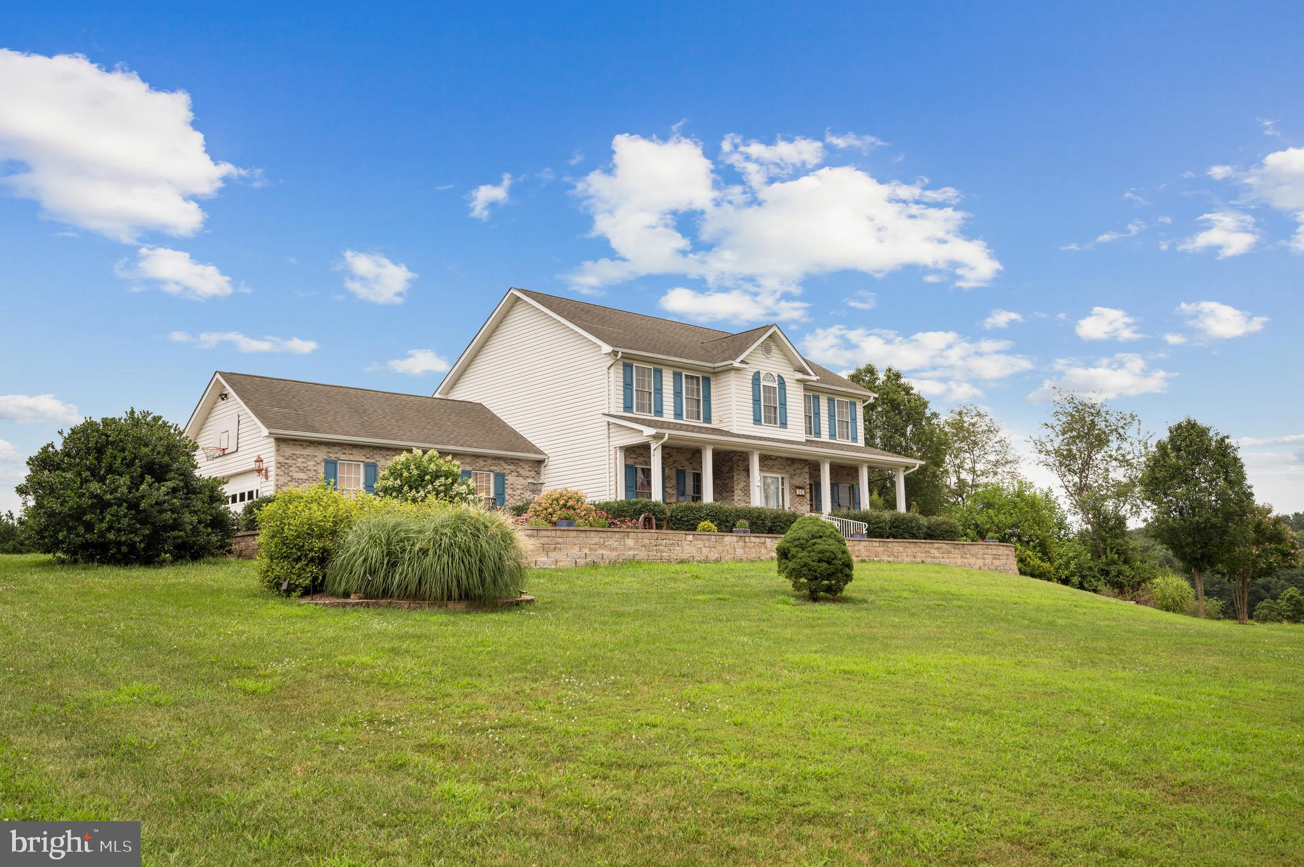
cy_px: 434
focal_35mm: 30
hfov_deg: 62.0
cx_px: 652
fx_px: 1086
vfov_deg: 43.5
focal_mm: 30
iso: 100
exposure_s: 1/250
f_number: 9
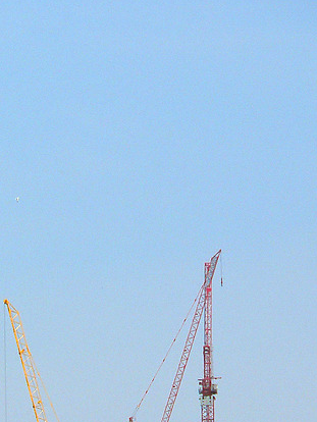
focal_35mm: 939
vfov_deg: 2.1
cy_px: 446
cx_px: 132
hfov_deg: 1.6
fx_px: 11454
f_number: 4.6
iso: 80
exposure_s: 1/800
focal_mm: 72
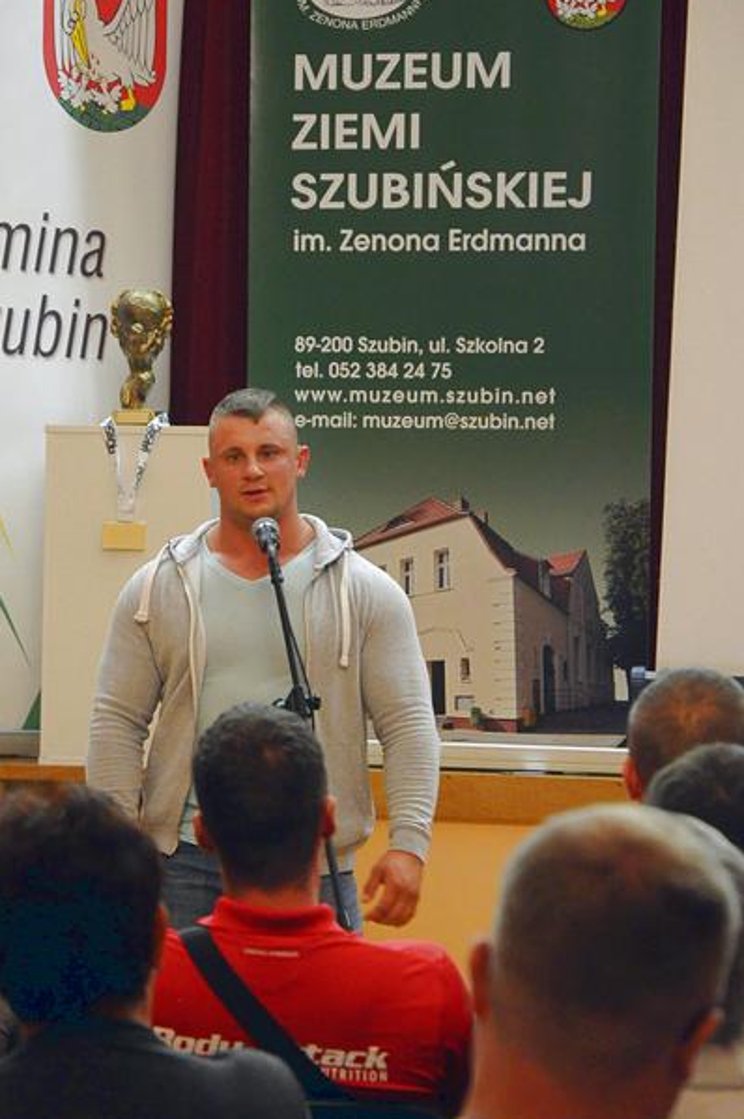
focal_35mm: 149
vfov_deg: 13.8
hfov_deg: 9.2
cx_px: 257
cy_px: 624
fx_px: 4629
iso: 2500
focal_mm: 70
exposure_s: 1/60
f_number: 4.5
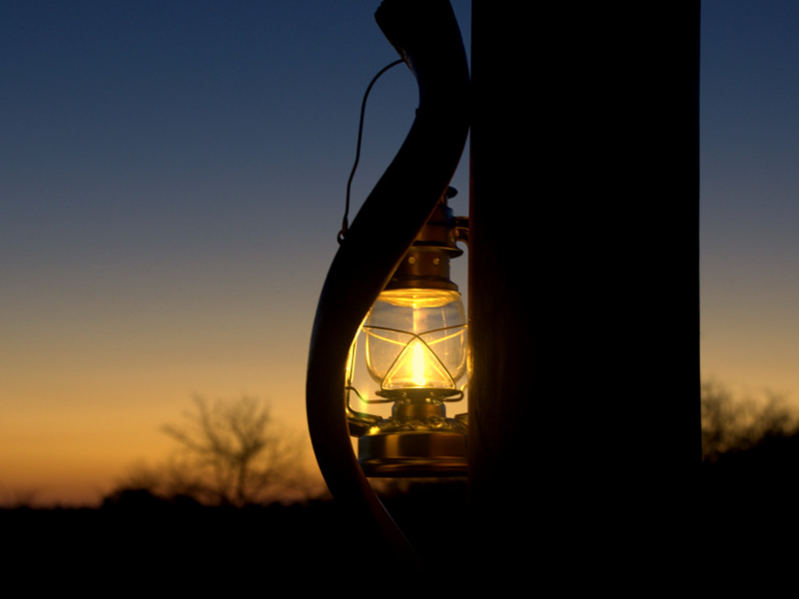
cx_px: 387
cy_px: 309
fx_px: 1616
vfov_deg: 21.0
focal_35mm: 70
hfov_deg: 27.8
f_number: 5.6
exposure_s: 1/6
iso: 125
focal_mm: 38
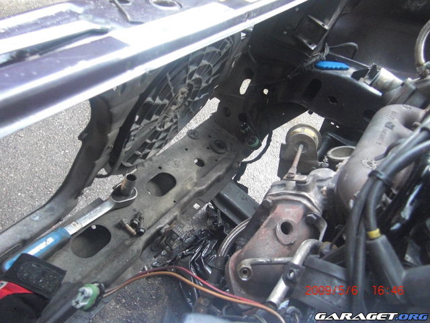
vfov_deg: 42.9
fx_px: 410
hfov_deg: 55.4
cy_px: 162
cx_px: 215
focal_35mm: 33
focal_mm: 5.8
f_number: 2.7
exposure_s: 1/125
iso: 400
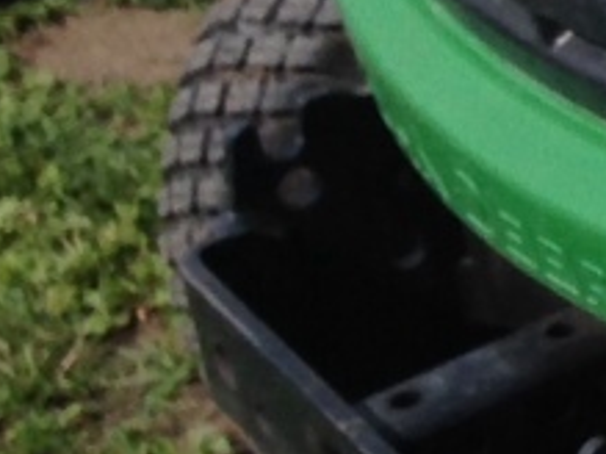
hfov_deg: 7.0
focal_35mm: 246
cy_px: -329
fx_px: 4304
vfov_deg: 5.9
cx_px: 1992
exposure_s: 1/1748
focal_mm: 4.12
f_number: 2.4
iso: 50
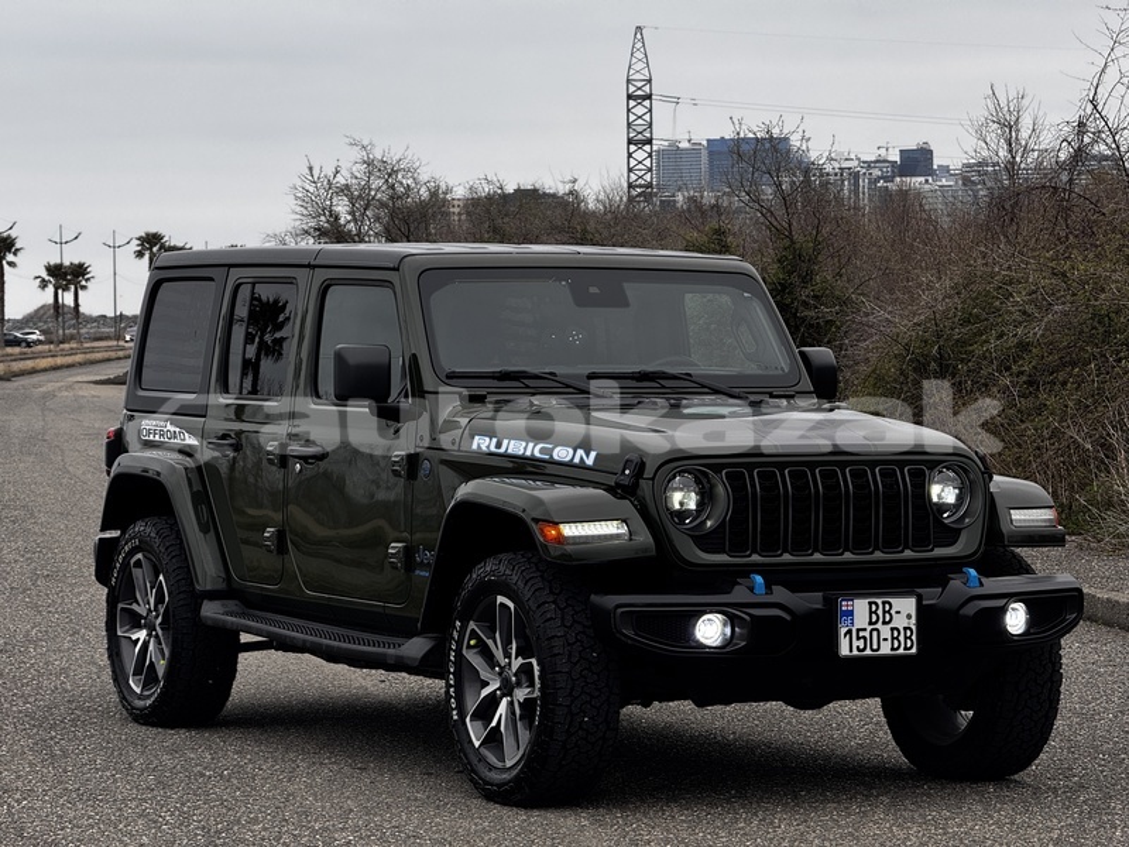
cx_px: 564
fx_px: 3914
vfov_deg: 12.3
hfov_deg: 16.4
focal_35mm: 120
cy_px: 424
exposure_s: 1/208
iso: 50
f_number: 2.8
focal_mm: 15.66
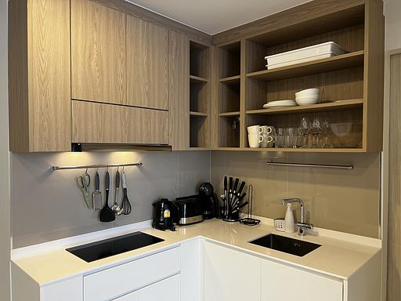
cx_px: 200
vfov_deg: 53.1
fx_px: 301
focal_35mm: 26
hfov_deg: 67.3
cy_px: 150
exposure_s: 1/94
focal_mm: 5.7
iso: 125
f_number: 1.5
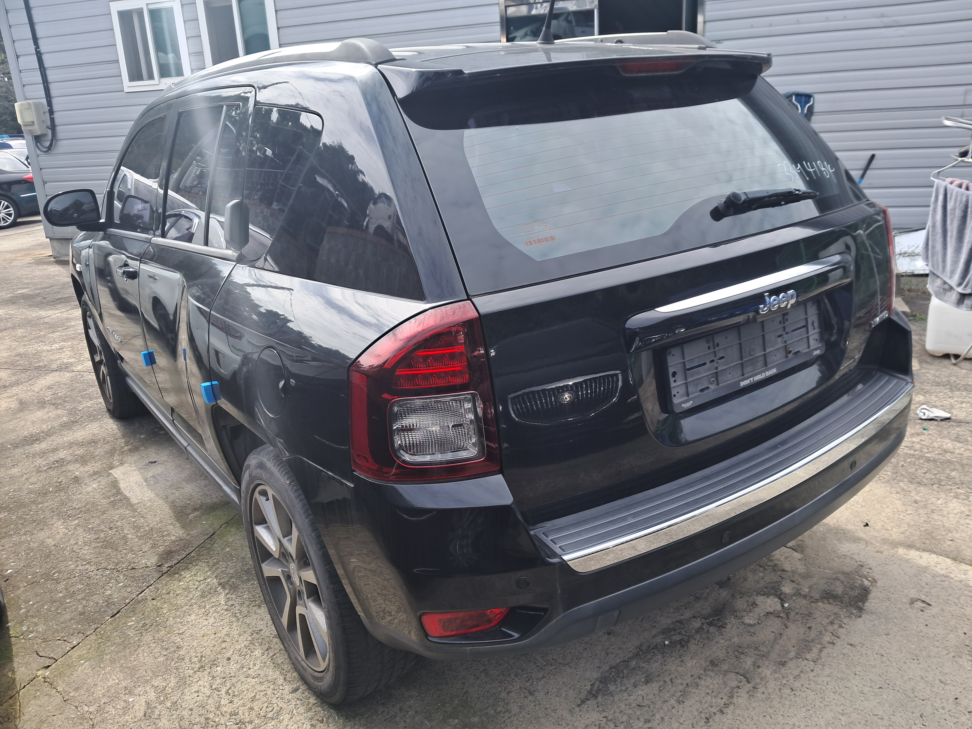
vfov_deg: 51.4
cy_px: 364
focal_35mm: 27
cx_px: 486
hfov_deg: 65.3
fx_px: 758
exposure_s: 1/294
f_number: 1.8
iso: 50
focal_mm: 4
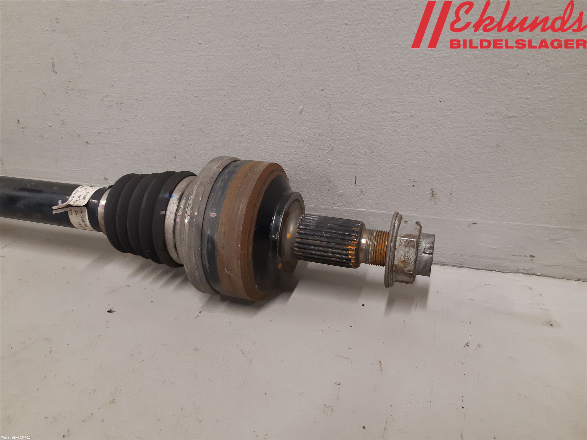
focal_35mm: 26
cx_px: 294
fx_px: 441
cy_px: 220
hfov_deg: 67.3
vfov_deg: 53.1
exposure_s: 1/50
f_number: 1.7
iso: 200
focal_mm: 3.93
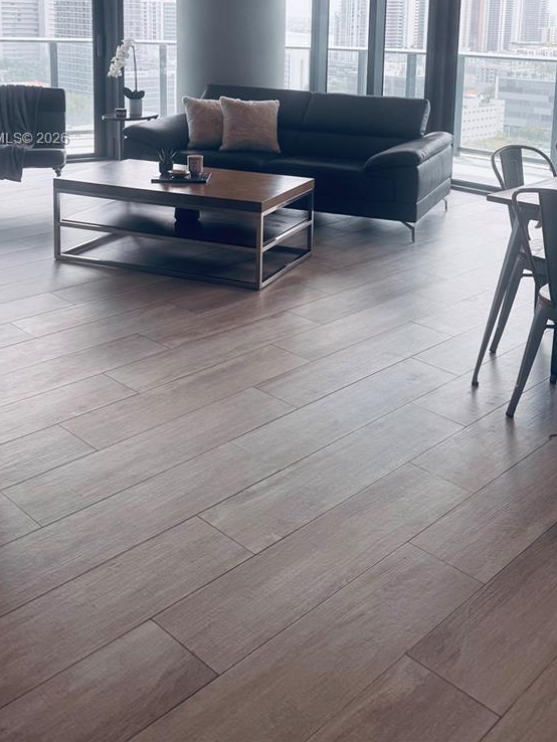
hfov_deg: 36.7
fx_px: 836
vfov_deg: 45.2
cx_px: 335
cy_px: 140
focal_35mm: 39
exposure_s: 1/419
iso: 80
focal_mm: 6.76
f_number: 1.78
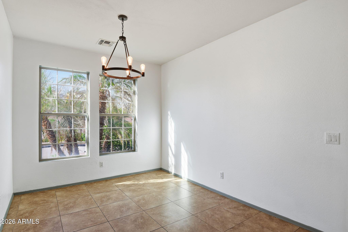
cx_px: 174
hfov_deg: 86.9
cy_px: 116
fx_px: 184
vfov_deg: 64.6
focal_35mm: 19
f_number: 8
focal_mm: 19
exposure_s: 1/640
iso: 400
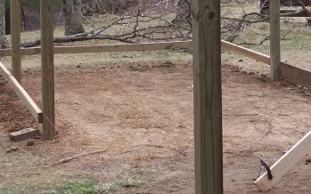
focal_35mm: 136
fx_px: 1153
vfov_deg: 9.4
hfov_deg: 15.3
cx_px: 230
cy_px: -66
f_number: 3.1
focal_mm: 9.3
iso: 80
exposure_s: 1/200
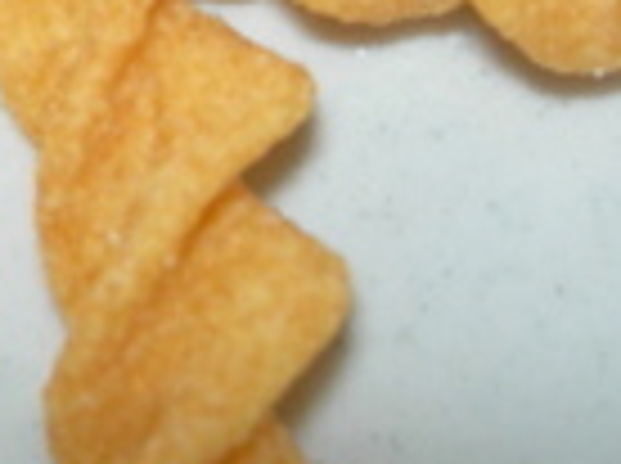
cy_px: -65
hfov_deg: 14.1
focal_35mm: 138
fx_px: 2471
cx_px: -32
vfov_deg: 10.6
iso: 50
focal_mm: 7.8
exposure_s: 1/60.1
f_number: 4.8
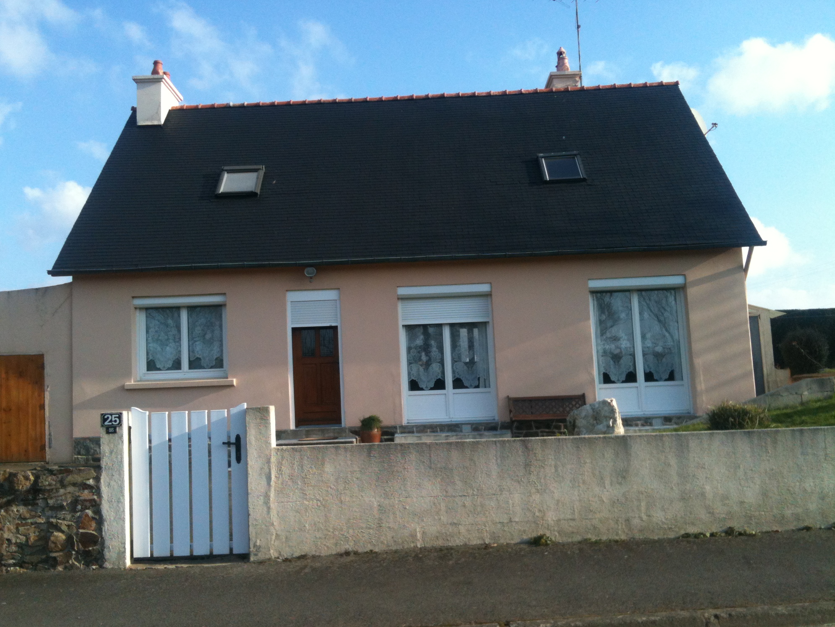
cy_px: 313
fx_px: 868
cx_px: 409
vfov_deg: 39.7
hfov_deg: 51.4
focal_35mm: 36
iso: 64
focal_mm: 3.85
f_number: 2.8
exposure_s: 1/641
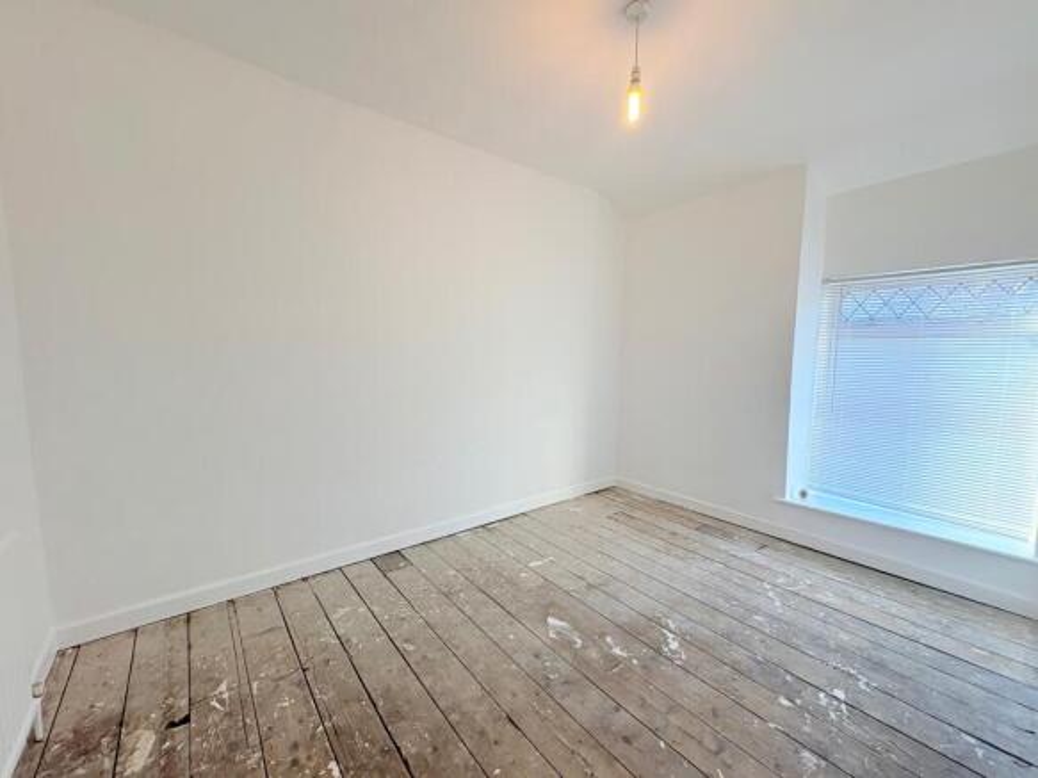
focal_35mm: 14
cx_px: 519
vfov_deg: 85.7
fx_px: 420
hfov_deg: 102.1
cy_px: 389
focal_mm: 2.22
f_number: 2.2
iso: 80
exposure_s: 1/100
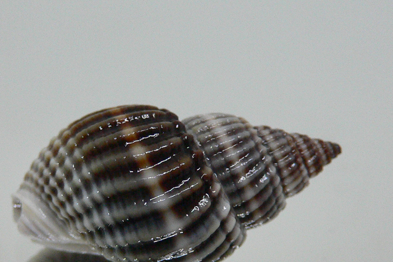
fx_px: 655
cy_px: 224
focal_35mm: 60
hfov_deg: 33.3
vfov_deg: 22.2
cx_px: 149
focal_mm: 4.6
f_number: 2.8
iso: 200
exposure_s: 1/50
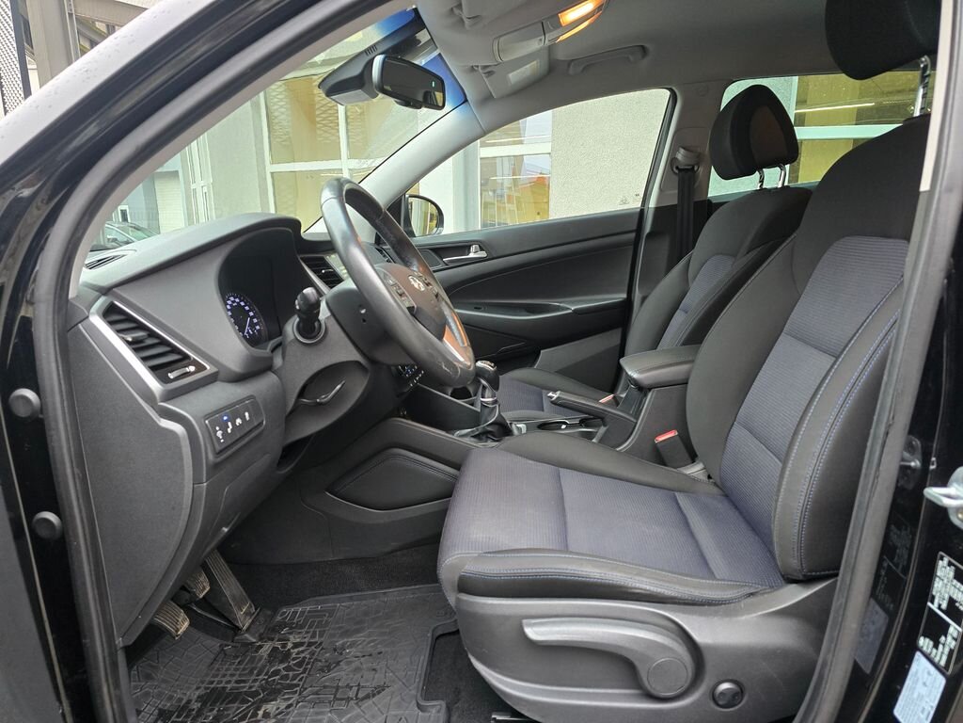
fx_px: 640
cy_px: 362
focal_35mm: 23
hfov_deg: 73.9
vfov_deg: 58.9
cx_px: 482
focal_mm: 6.3
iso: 640
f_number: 1.7
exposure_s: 1/100
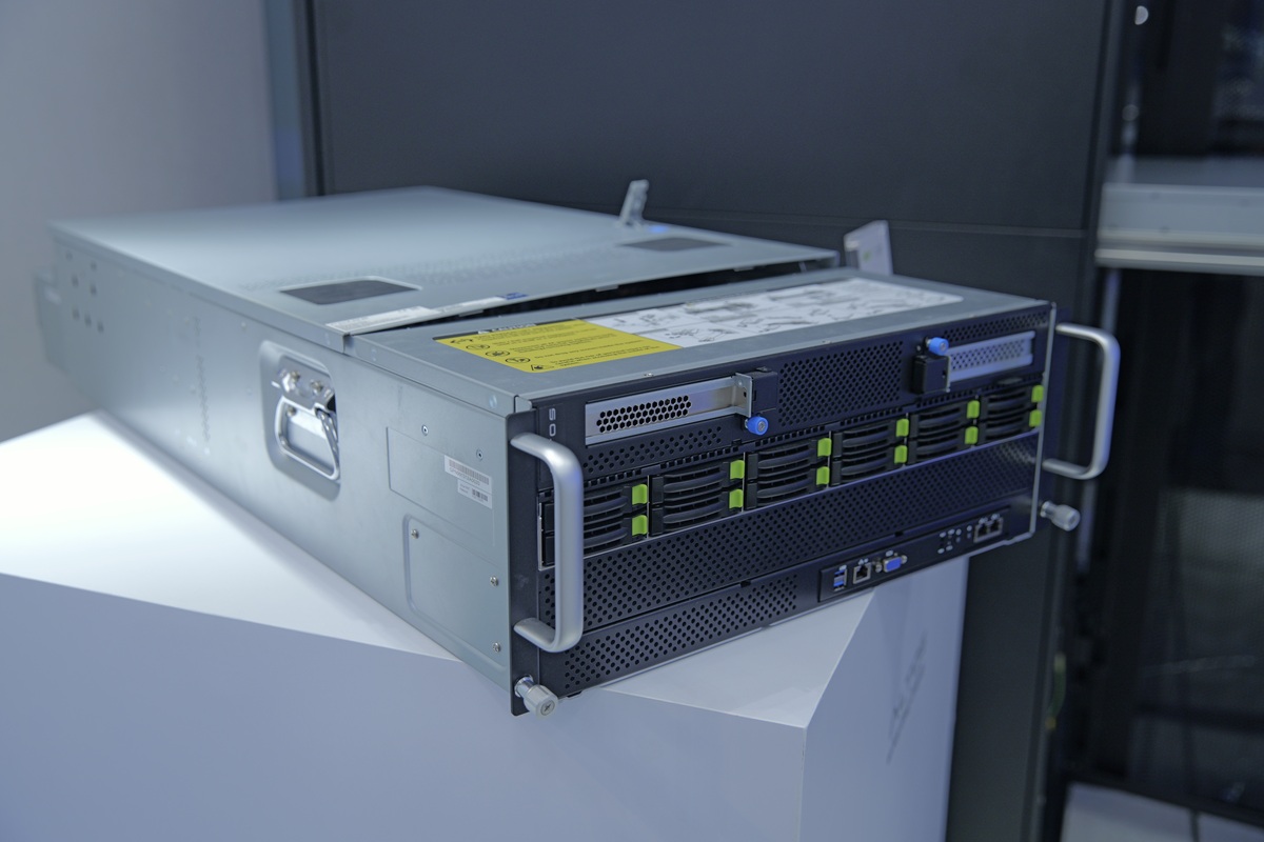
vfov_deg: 35.1
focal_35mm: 38
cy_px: 421
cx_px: 632
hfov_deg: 50.7
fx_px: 1334
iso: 400
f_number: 4
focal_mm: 38
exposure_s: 1/160
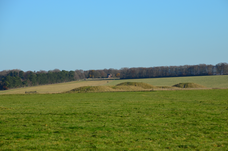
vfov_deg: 6.8
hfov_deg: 10.2
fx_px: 1280
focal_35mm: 202
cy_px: 76
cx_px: 114
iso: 200
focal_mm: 135
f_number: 10
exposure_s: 1/250
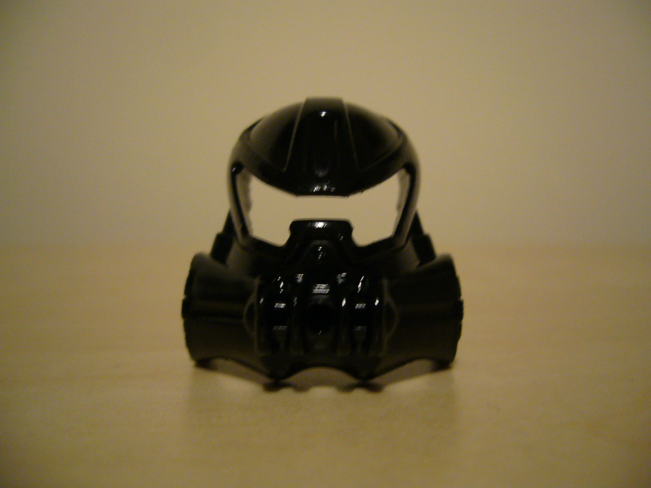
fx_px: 658
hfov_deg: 52.6
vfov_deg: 40.7
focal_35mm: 35
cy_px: 244
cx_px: 326
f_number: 2.8
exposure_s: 1/5
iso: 200
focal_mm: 5.8
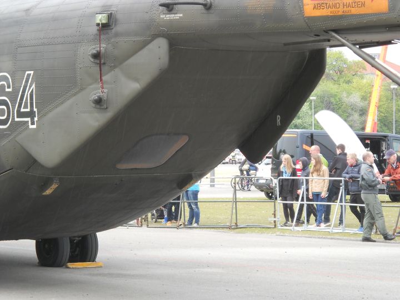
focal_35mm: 145
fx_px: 1676
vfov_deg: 10.2
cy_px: 150
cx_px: 200
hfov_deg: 13.6
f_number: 6.7
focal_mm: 24.03
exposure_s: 1/60
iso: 80
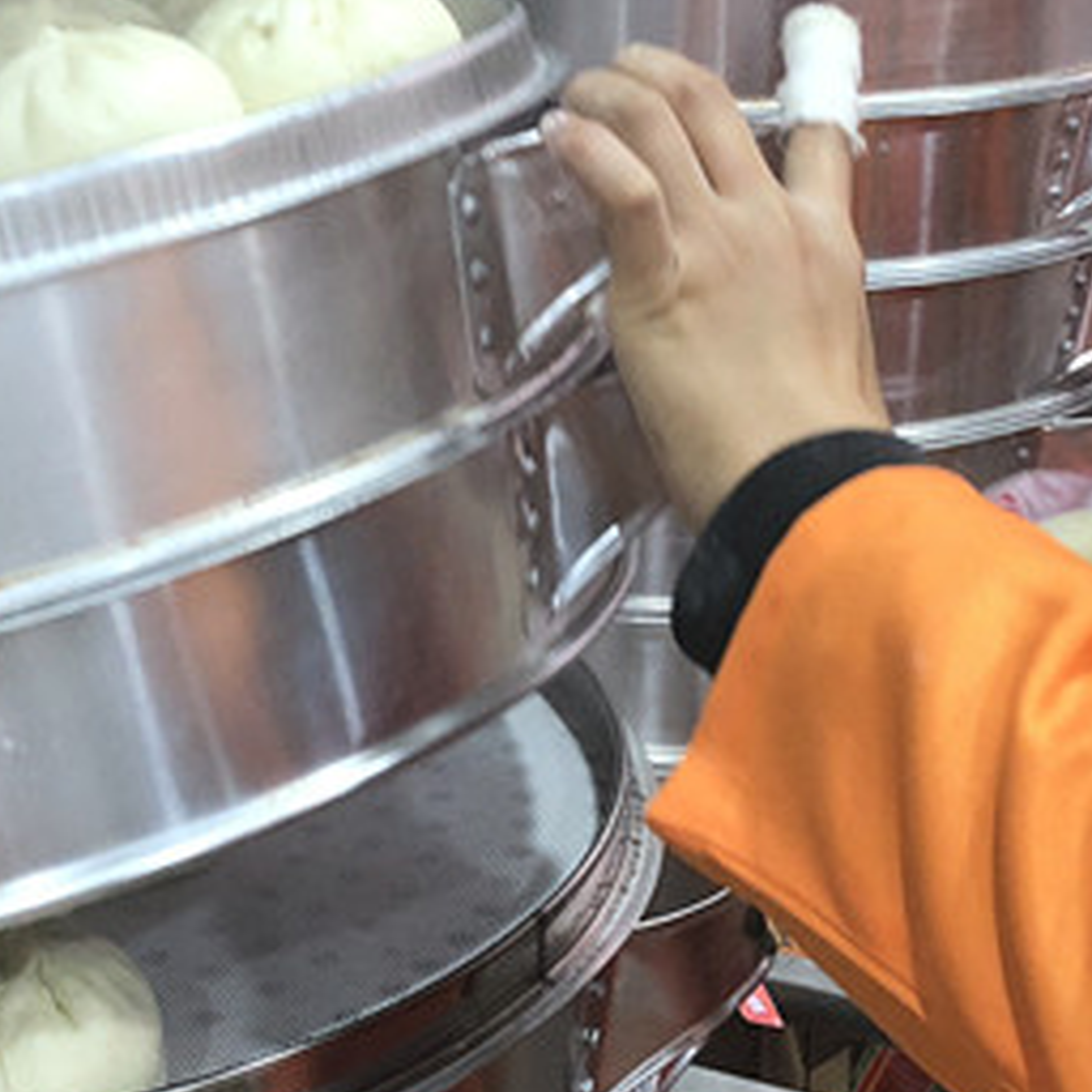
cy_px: 520
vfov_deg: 21.7
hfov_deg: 21.6
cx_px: 414
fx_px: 2855
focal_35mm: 80
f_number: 1.8
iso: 40
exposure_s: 1/33
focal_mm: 3.99
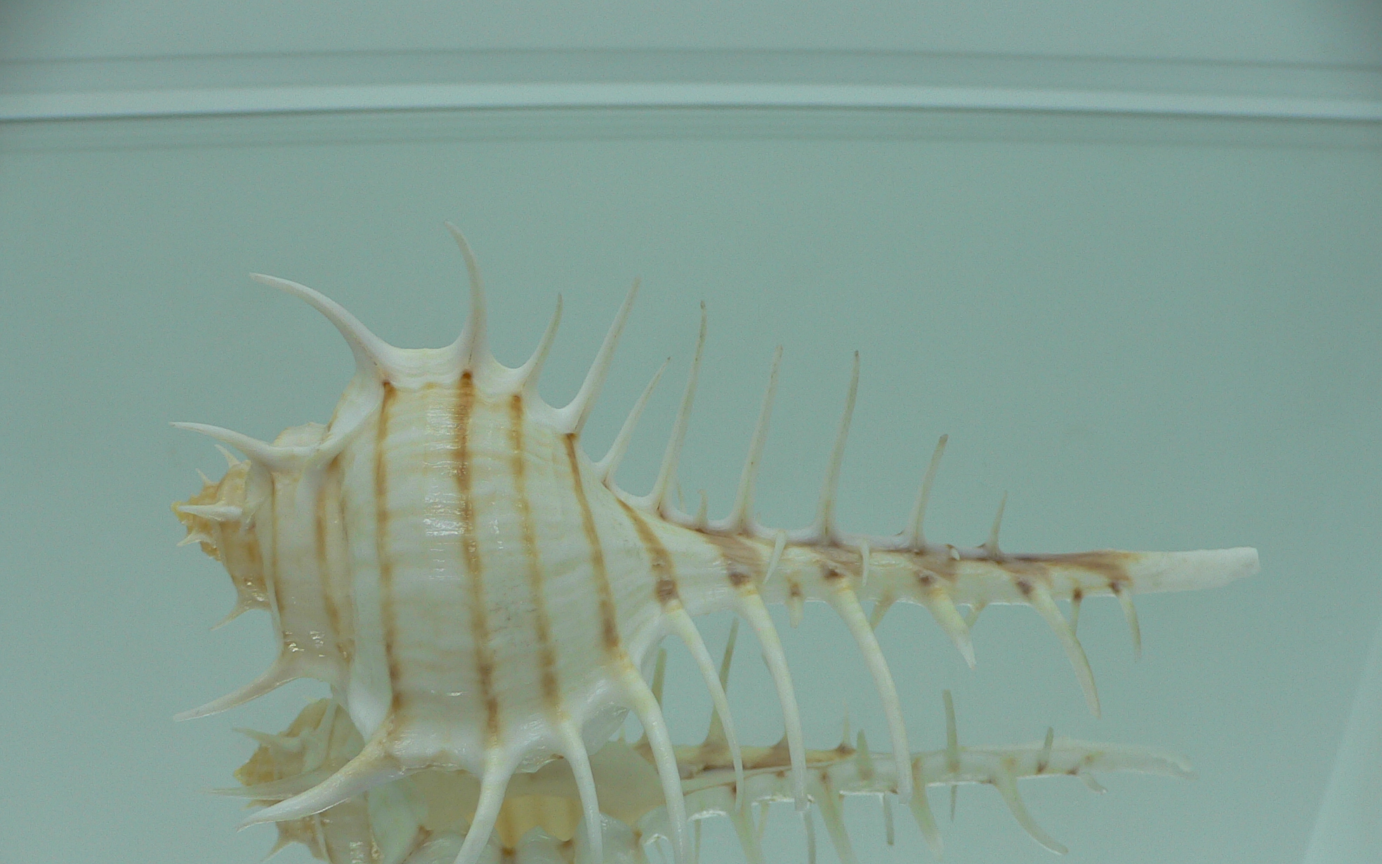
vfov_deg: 33.5
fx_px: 1431
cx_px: 680
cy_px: 525
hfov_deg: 51.5
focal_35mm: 38
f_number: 2.8
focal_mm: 4.6
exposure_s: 1/80
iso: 80
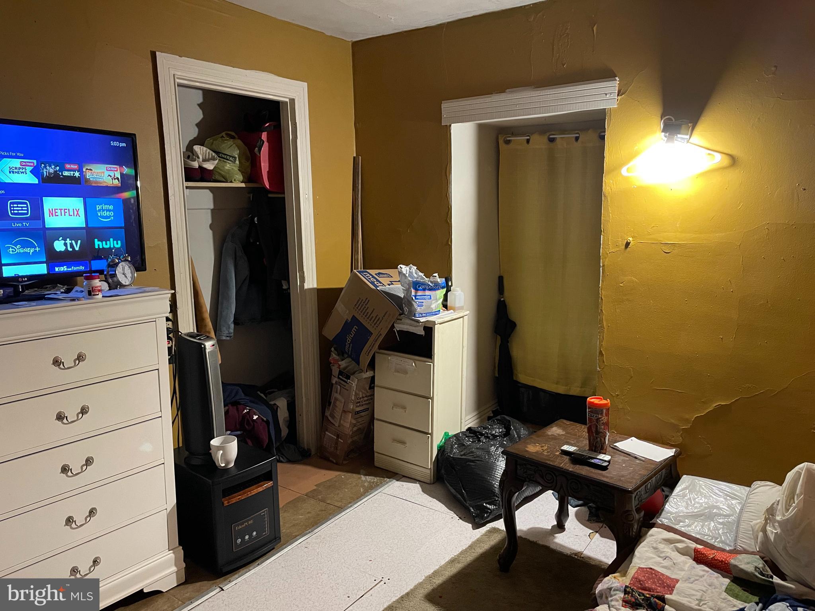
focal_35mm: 26
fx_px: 612
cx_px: 408
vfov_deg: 53.1
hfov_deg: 67.3
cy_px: 306
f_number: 1.6
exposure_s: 1/40
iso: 400
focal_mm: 4.2
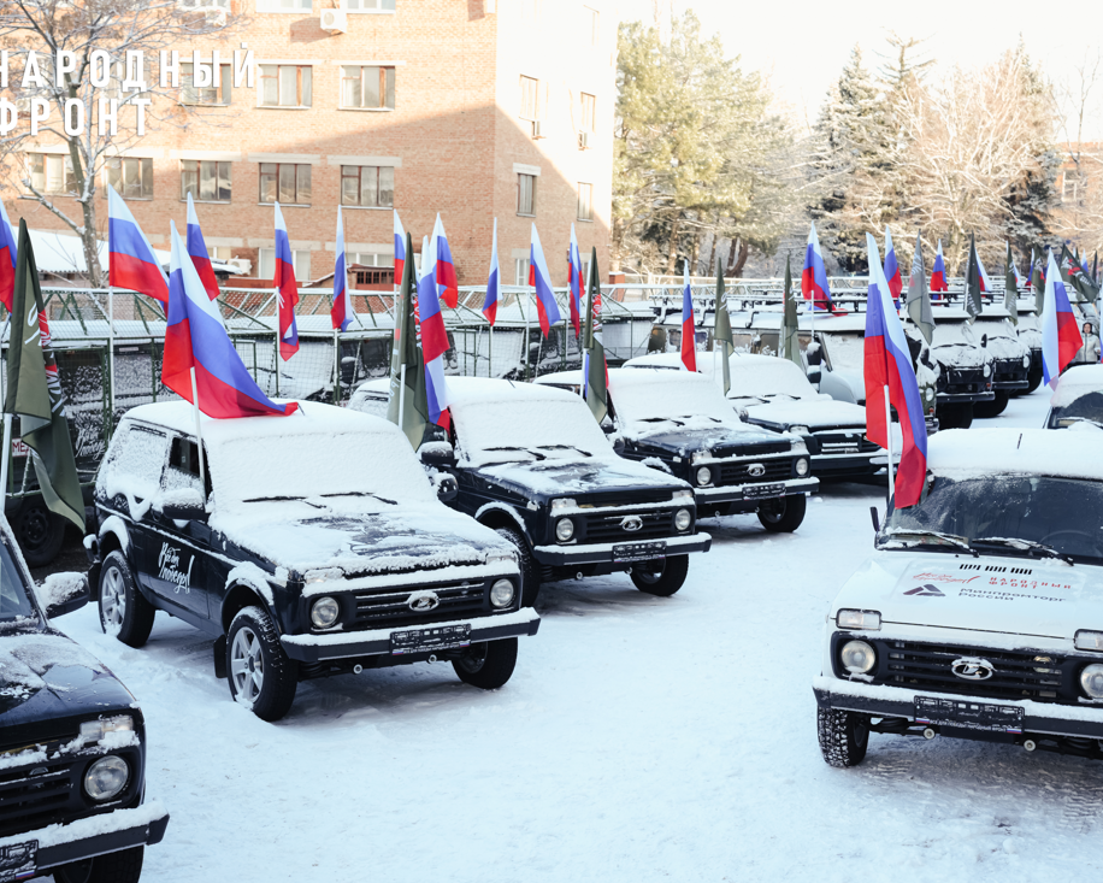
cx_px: 608
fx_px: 1861
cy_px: 440
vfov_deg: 26.7
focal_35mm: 57
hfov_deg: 33.0
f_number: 5
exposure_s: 1/640
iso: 500
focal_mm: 49
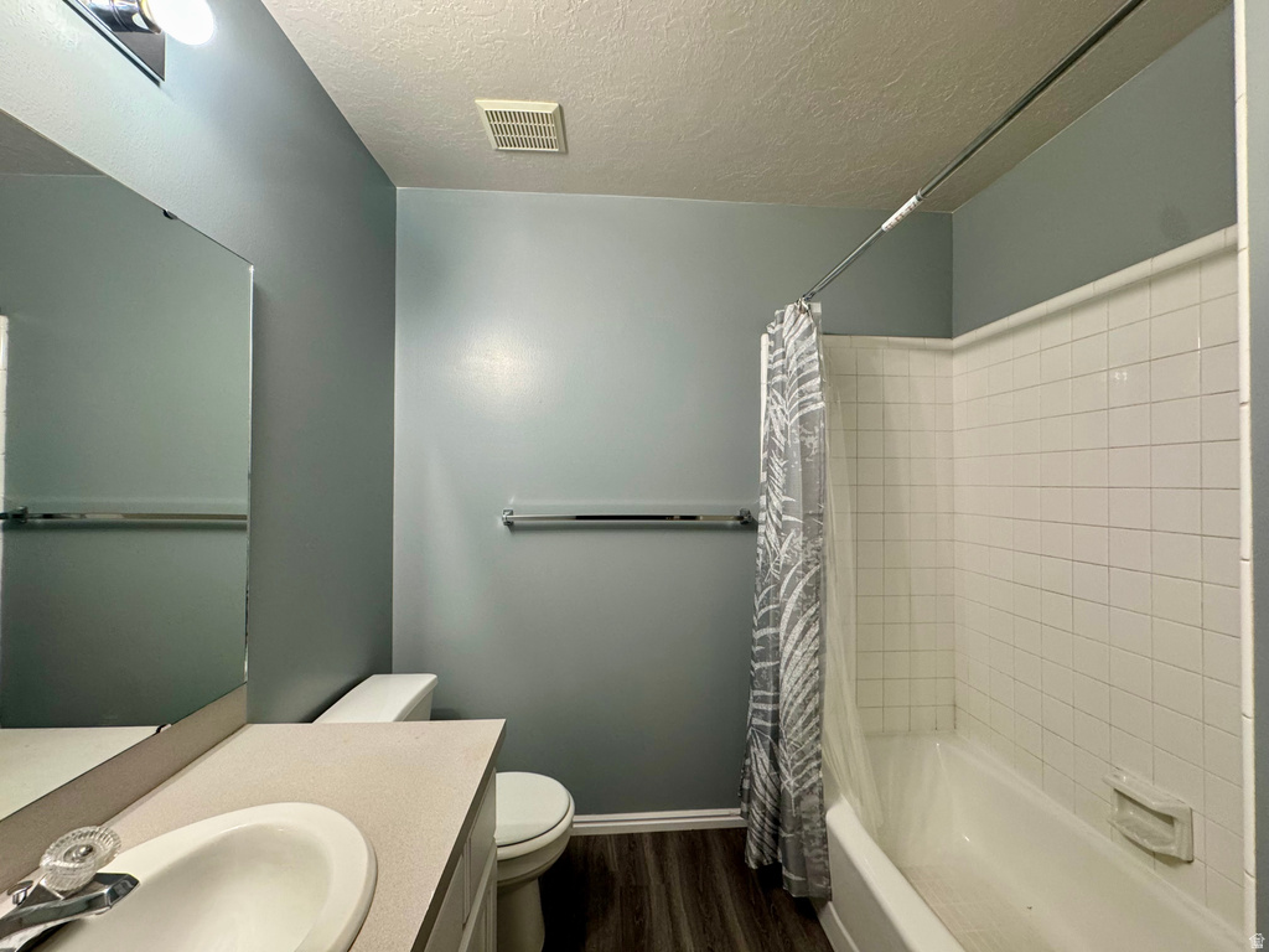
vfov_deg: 85.7
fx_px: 513
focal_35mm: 14
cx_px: 634
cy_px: 476
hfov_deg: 102.1
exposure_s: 1/60
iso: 200
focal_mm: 2.22
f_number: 2.2
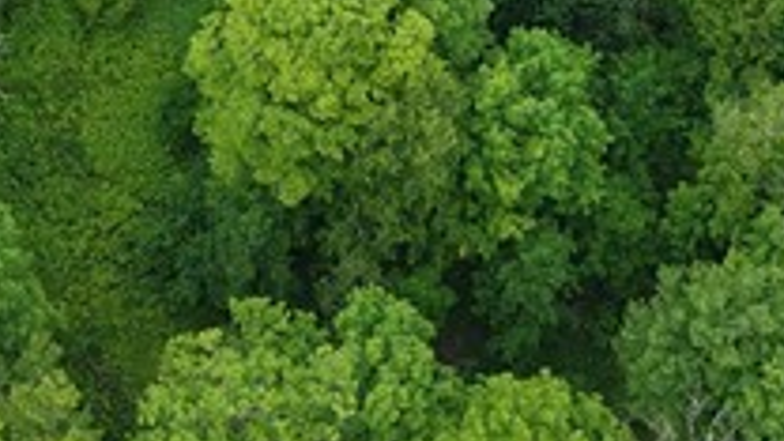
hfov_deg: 16.6
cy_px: -520
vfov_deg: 8.7
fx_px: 2682
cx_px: 335
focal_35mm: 129
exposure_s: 1/800
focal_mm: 8.67
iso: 100
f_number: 1.8
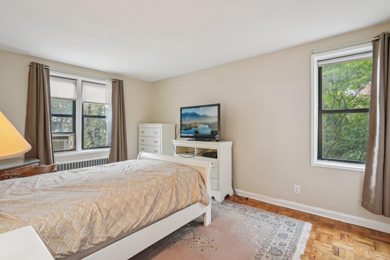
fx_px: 184
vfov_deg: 70.4
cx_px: 199
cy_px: 131
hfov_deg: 93.3
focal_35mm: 17
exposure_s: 1/5
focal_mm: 16
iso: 400
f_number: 8
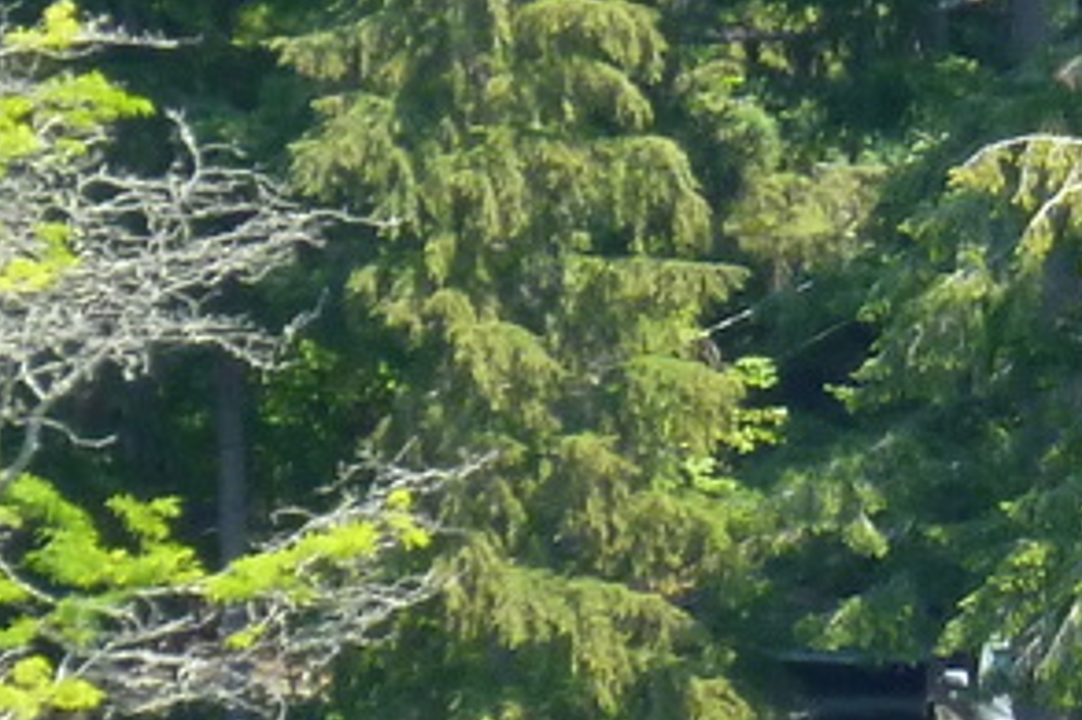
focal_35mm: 1137
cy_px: 487
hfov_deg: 1.8
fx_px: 34153
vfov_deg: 1.2
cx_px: 1835
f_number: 5.9
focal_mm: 36
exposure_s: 1/125
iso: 200
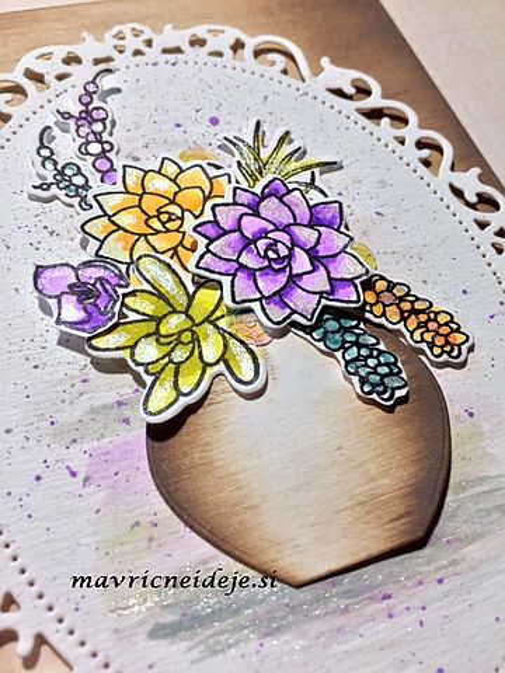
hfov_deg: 48.2
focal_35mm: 29
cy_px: 336
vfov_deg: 61.7
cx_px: 252
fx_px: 564
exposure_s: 1/33
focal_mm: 4.15
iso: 32
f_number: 2.2
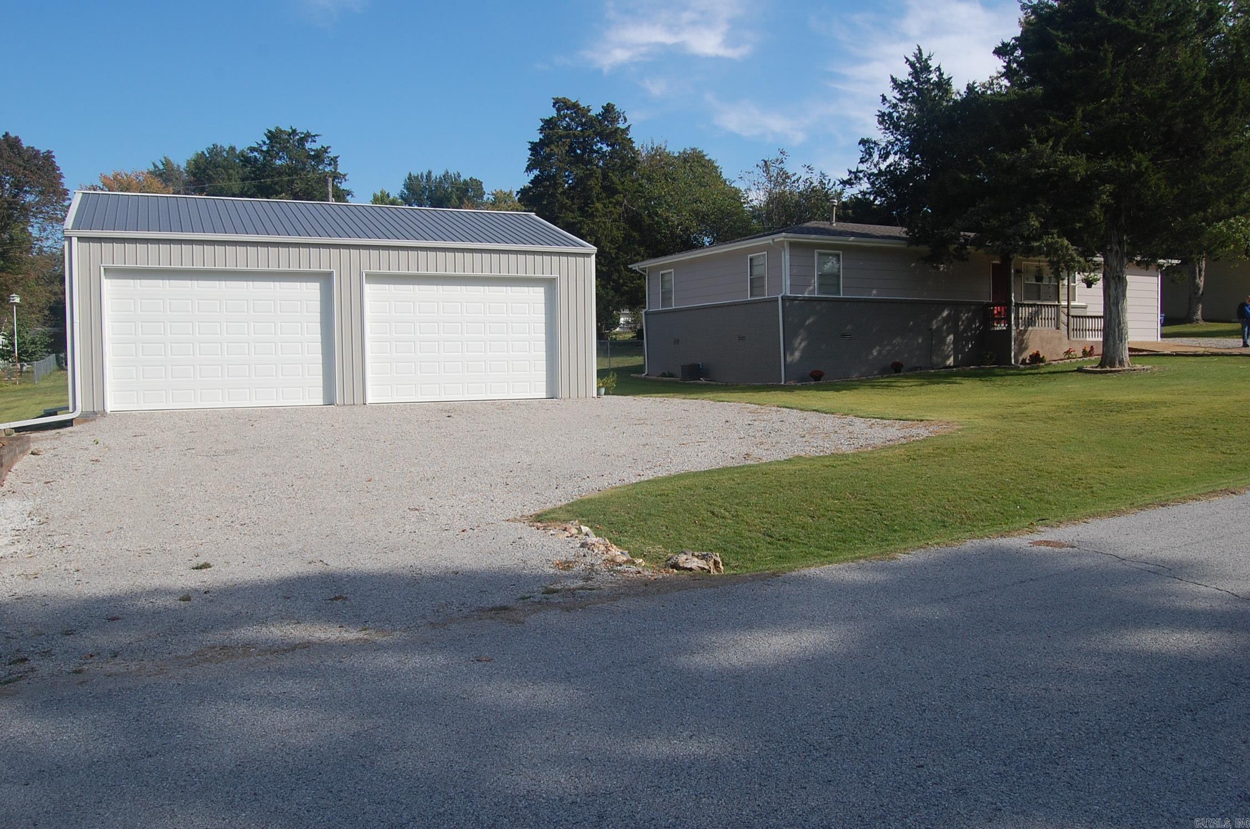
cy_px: 414
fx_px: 936
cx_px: 625
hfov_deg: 67.5
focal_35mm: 27
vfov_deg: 47.8
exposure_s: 1/320
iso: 200
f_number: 9
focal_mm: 18
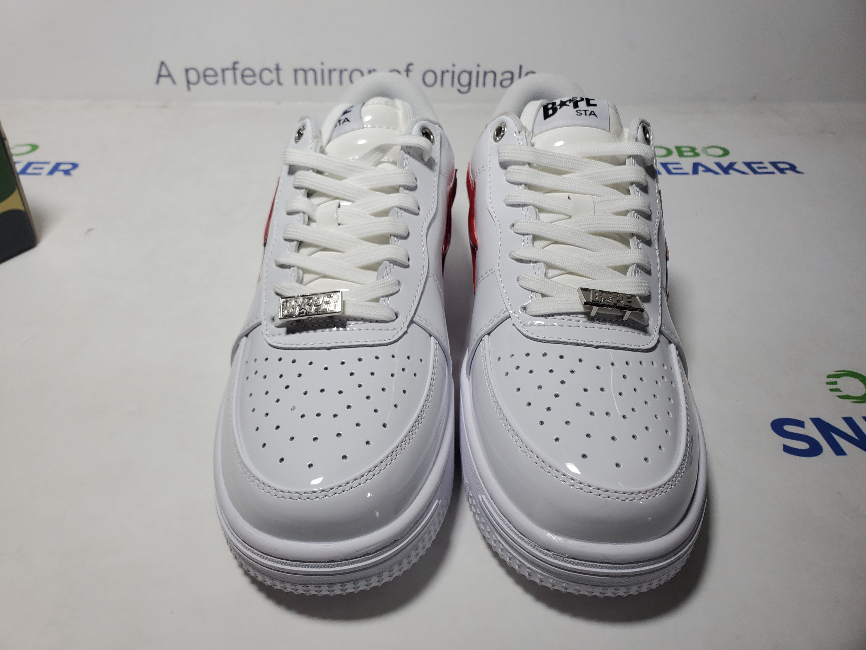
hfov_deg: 67.3
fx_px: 650
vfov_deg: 53.1
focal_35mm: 26
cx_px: 433
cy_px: 325
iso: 50
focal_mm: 4.3
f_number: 2.4
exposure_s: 1/289
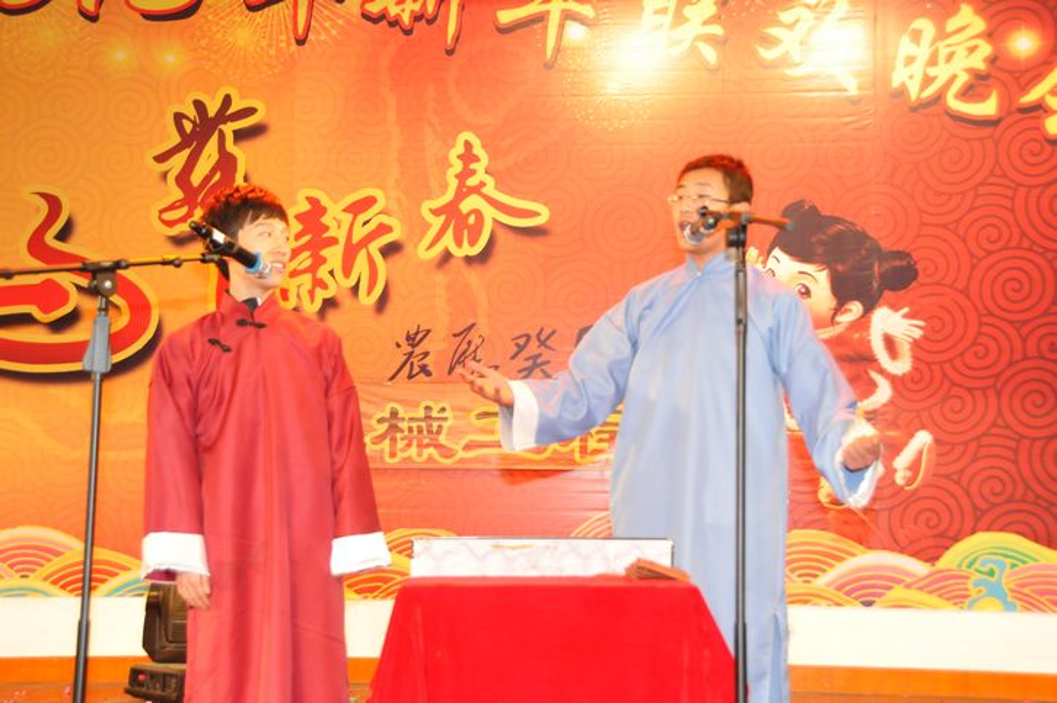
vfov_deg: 28.0
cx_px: 528
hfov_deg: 41.1
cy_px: 352
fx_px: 1408
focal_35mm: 48
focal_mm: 32
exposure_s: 1/125
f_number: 4.2
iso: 1600
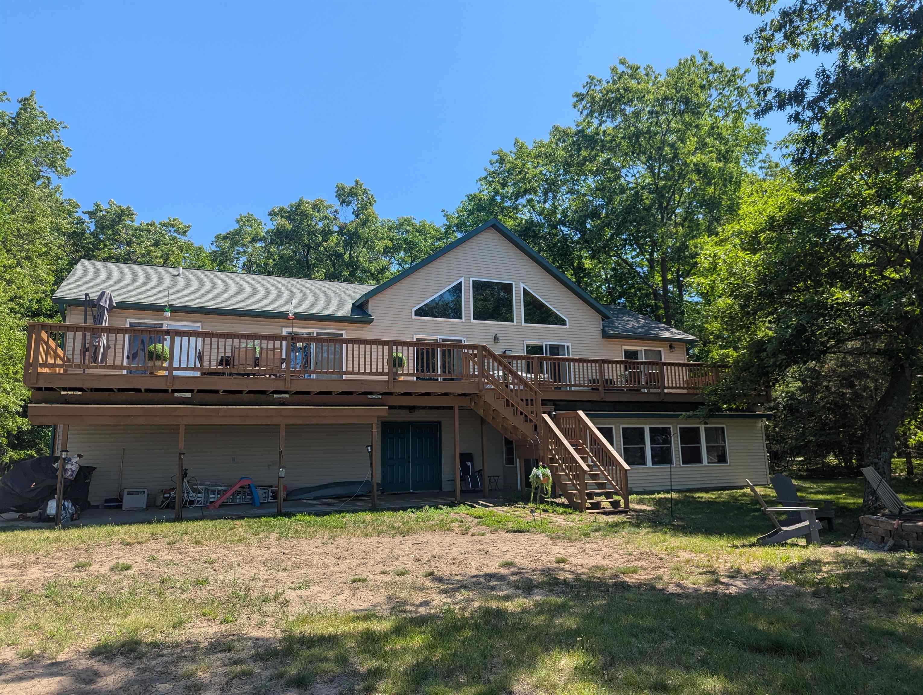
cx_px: 462
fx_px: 641
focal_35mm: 24
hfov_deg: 71.5
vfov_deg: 56.9
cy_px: 348
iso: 46
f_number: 1.85
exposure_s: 1/1192
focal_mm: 6.81
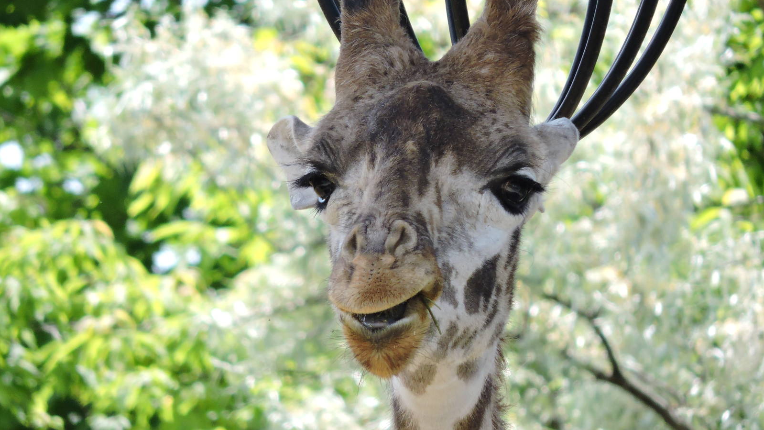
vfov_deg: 1.1
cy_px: 211
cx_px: 382
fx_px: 22102
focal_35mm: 1091
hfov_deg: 2.0
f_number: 5.9
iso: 400
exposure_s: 1/500
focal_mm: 180
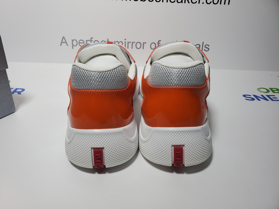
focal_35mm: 26
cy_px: 104
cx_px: 140
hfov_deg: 67.3
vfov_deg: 53.1
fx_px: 210
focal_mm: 4.3
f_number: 2.4
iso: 50
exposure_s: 1/239
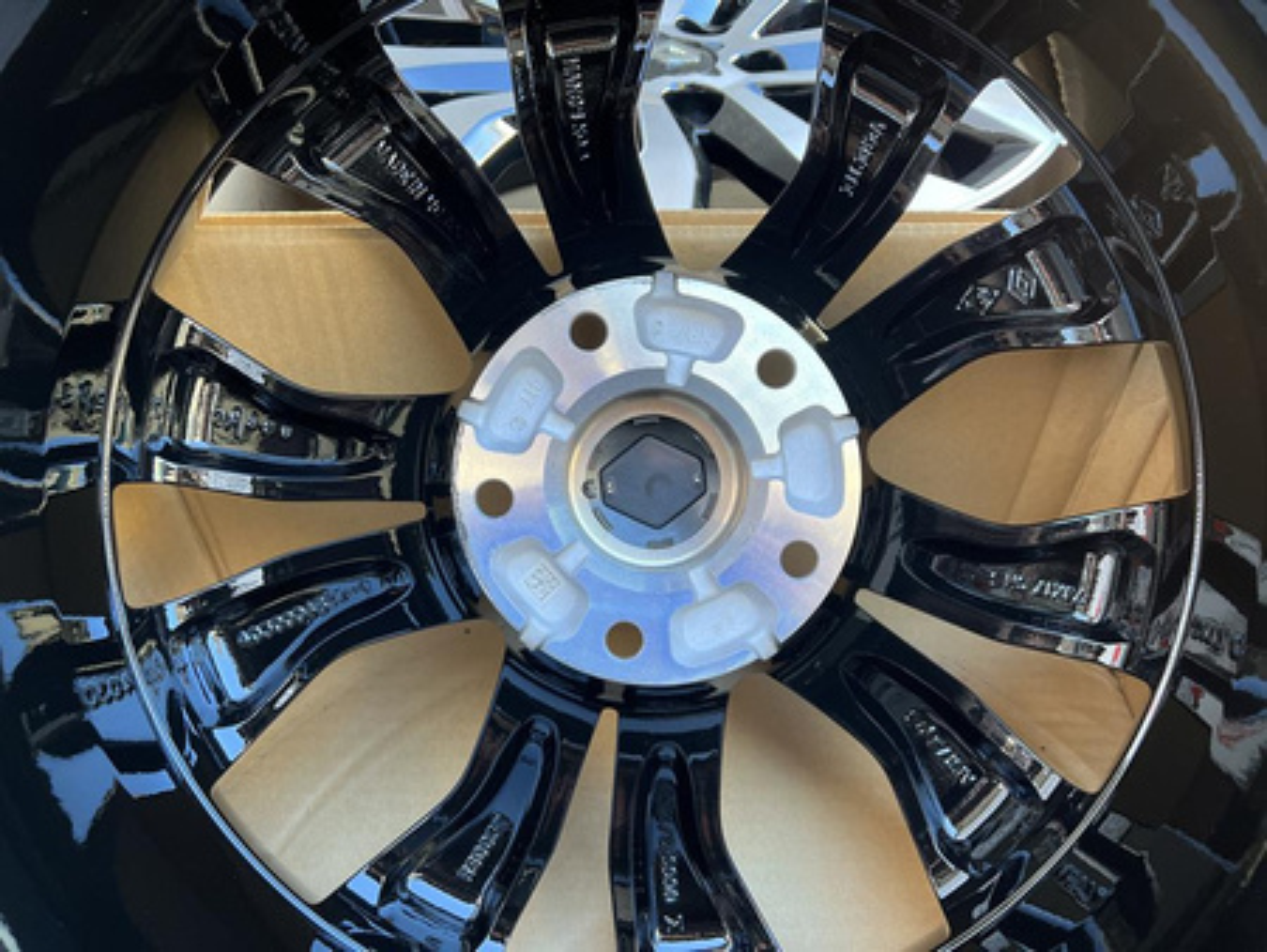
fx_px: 952
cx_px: 634
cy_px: 476
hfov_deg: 67.3
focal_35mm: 26
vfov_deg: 53.1
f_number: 1.5
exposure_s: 1/113
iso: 125
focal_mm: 5.7
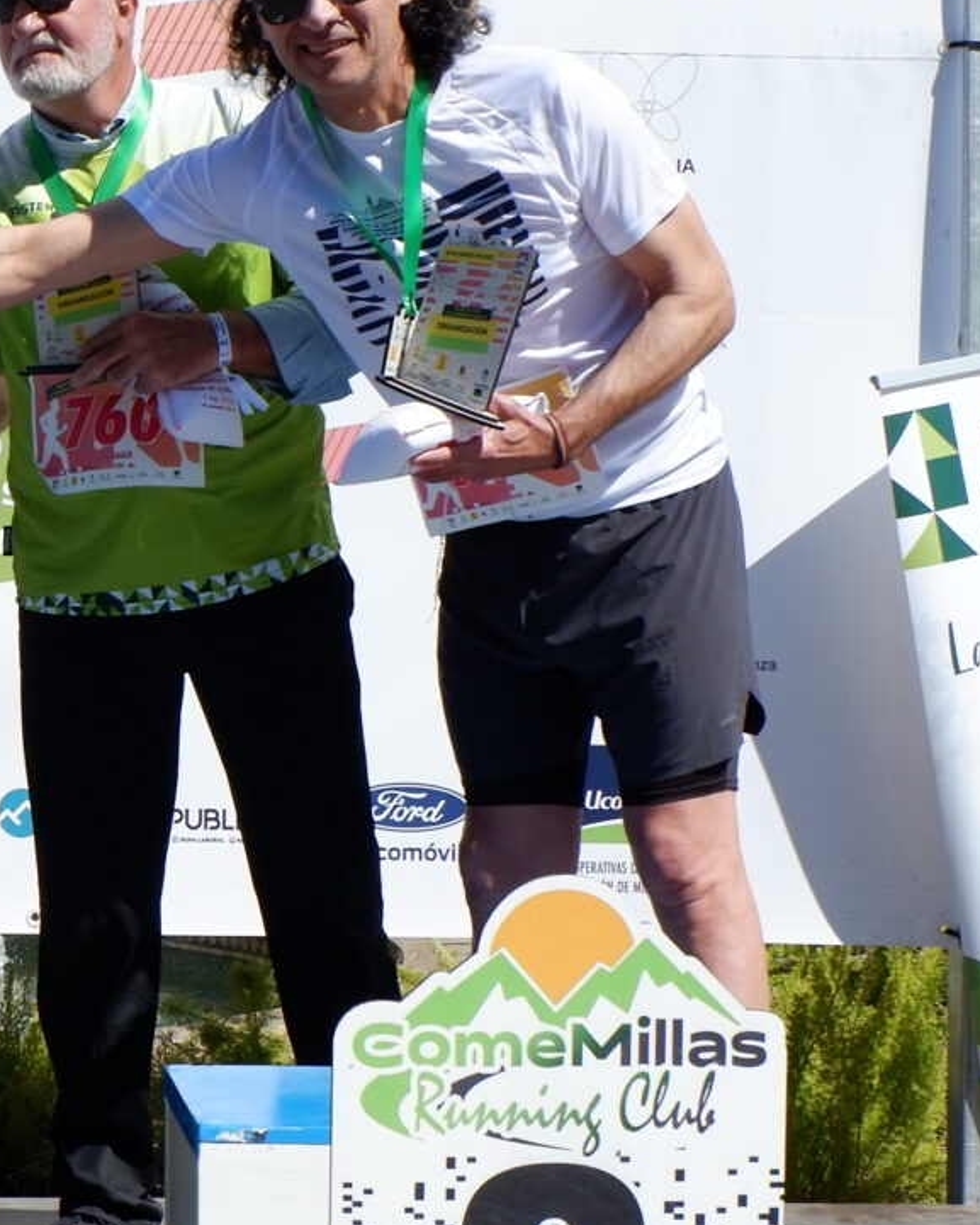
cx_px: -301
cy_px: 538
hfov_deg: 17.9
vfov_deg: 23.8
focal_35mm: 80
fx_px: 2900
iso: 200
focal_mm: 16
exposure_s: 1/480
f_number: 8
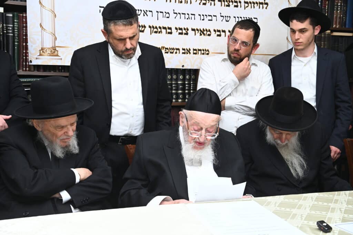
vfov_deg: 30.5
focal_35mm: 44
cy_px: 118
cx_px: 176
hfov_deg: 44.5
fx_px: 431
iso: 1250
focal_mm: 44
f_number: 6.3
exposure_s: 1/100
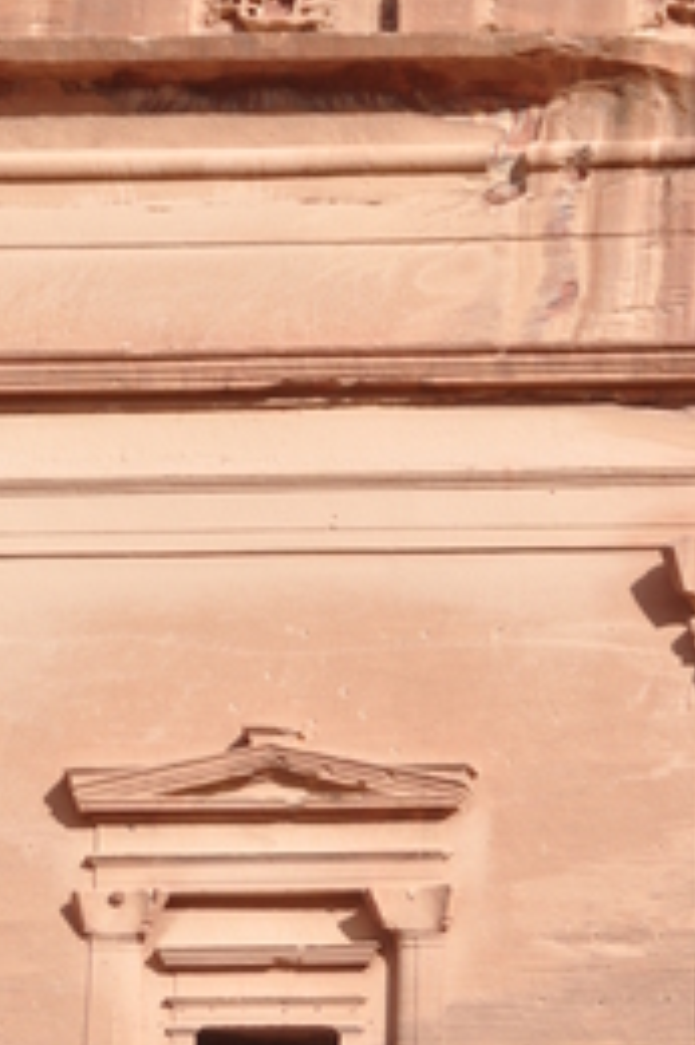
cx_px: 360
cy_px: 514
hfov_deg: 3.8
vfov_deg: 5.7
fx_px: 10504
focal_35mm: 362
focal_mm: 95
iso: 200
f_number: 7.1
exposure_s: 1/800
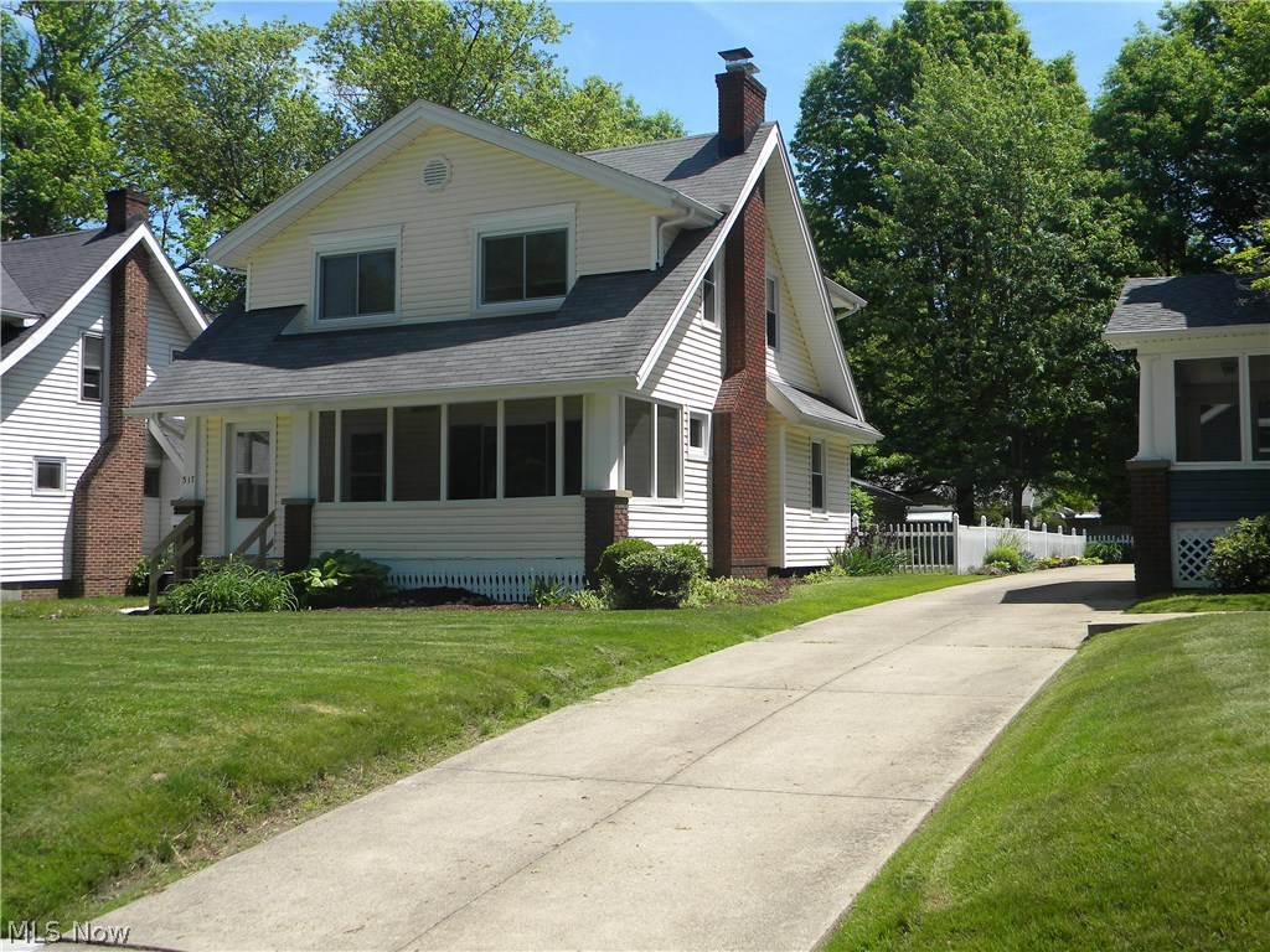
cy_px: 476
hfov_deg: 51.4
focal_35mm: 36
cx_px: 635
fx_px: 1321
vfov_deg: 39.7
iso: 80
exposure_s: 1/615
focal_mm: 6.4
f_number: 3.7
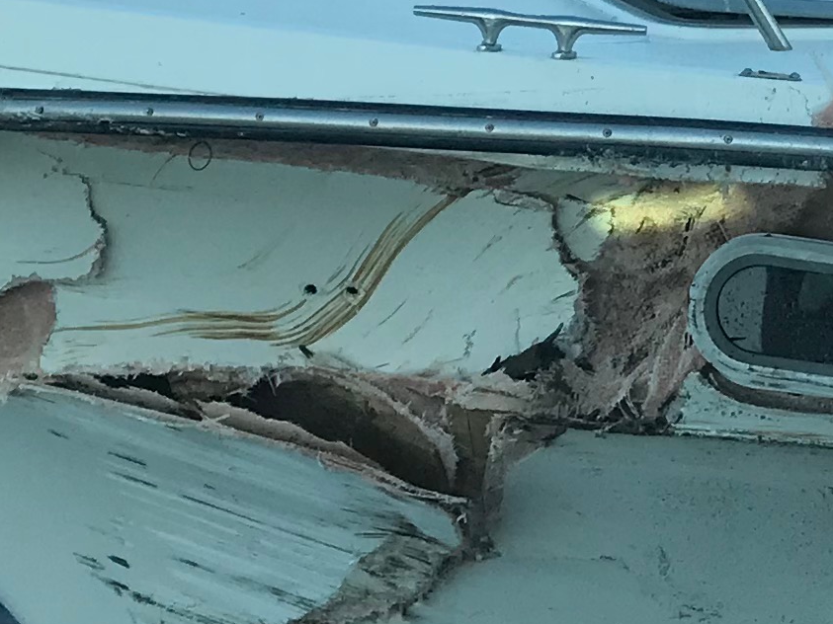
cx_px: 725
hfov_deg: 14.6
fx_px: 3224
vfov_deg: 10.9
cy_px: -81
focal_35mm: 134
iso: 20
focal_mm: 3.99
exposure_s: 1/818
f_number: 1.8
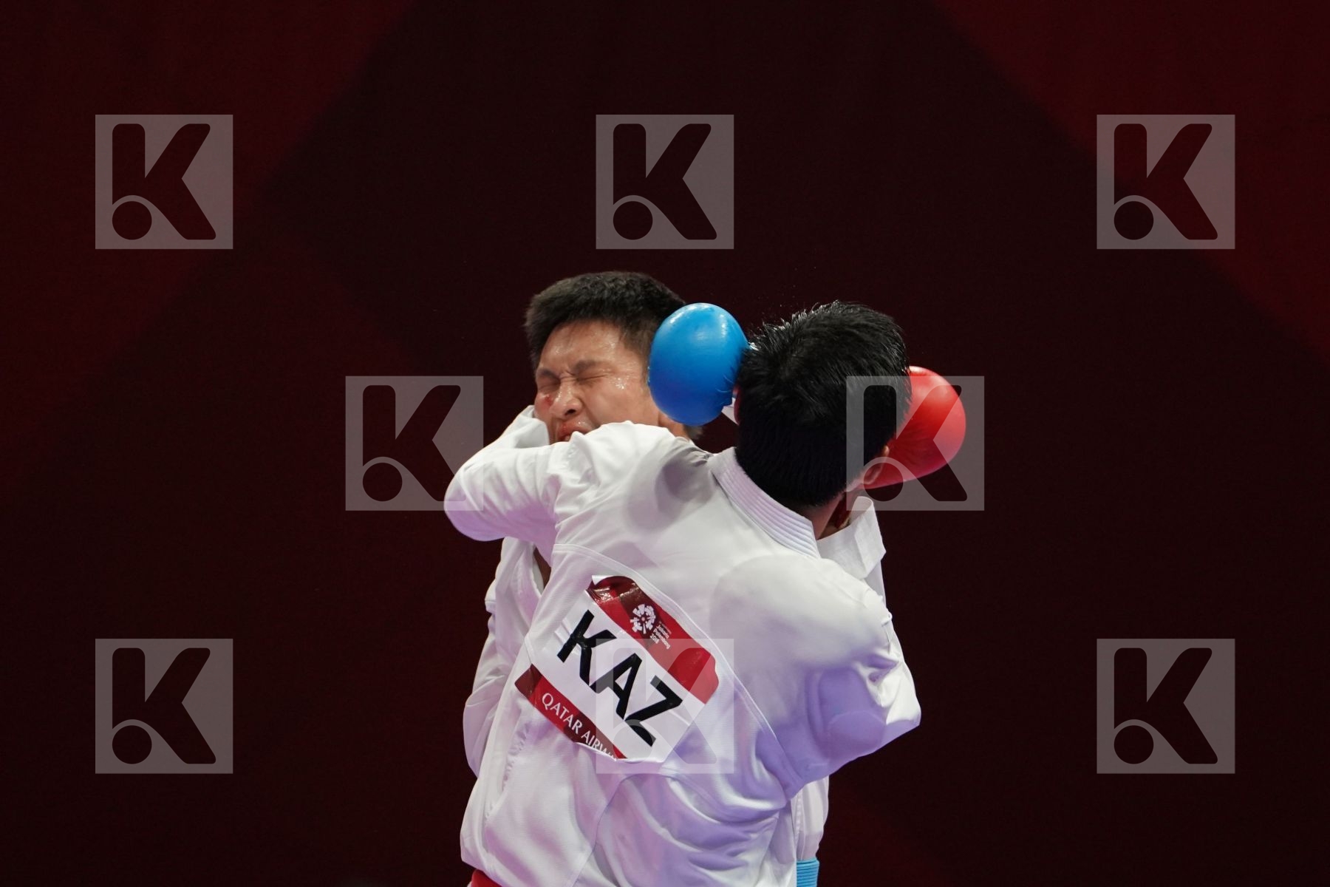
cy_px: 444
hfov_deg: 4.9
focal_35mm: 420
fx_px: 15515
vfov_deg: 3.3
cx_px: 665
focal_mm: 280
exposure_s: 1/1000
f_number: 4
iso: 3200
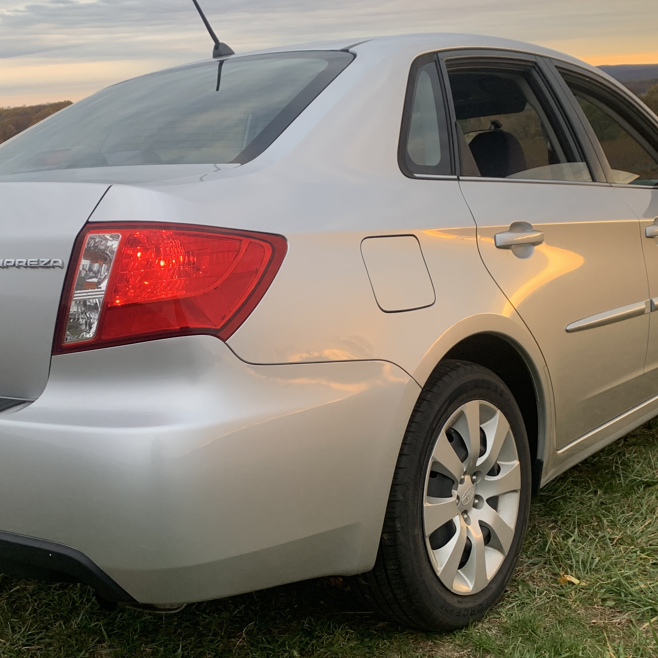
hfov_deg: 38.3
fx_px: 946
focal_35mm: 44
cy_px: 326
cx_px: 303
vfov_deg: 38.3
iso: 50
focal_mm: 4.25
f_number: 1.8
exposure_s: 1/121
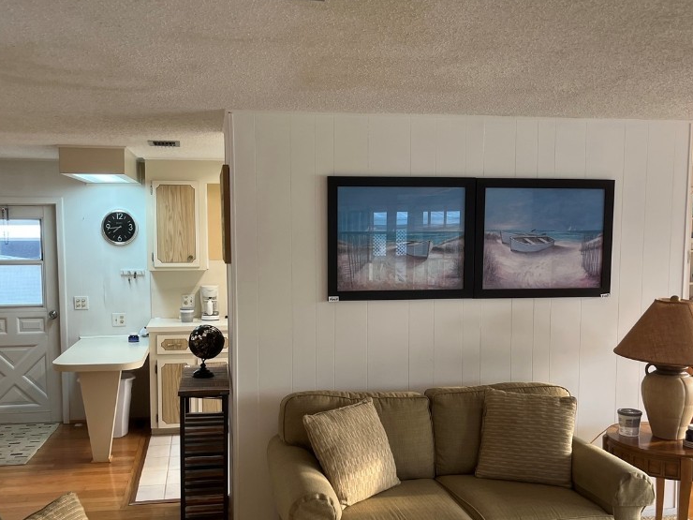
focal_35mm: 36
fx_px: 721
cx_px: 337
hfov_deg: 51.3
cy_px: 296
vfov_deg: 39.6
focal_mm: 5.1
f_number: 1.6
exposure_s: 1/120
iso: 100
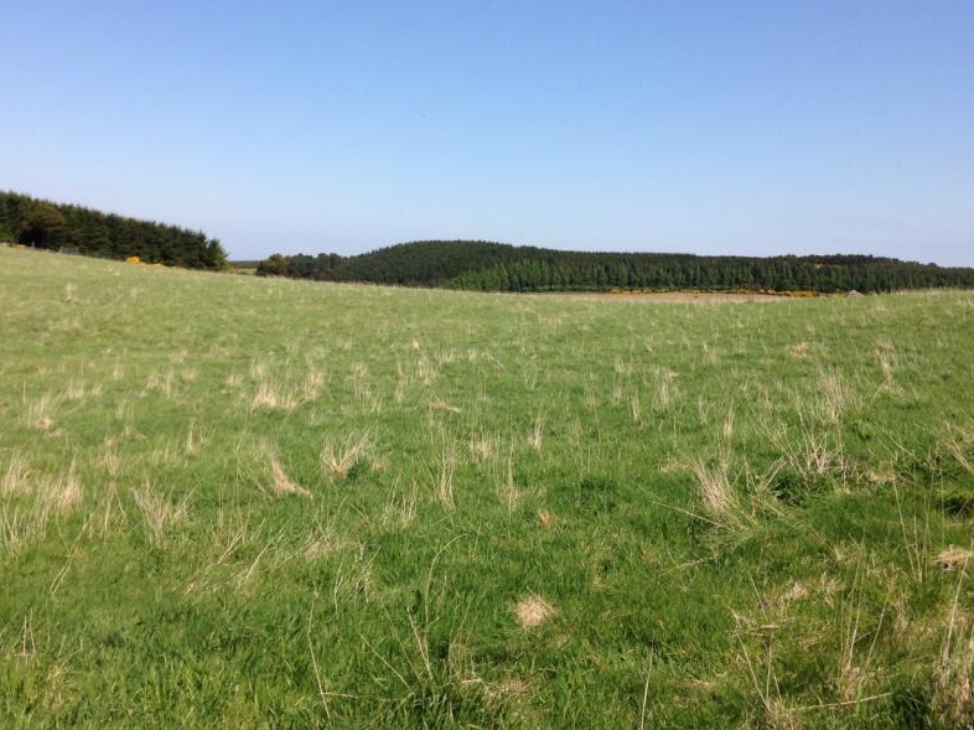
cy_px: 266
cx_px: 480
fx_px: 1210
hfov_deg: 43.9
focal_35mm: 43
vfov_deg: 33.4
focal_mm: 4.12
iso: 50
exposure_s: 1/1869
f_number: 2.4
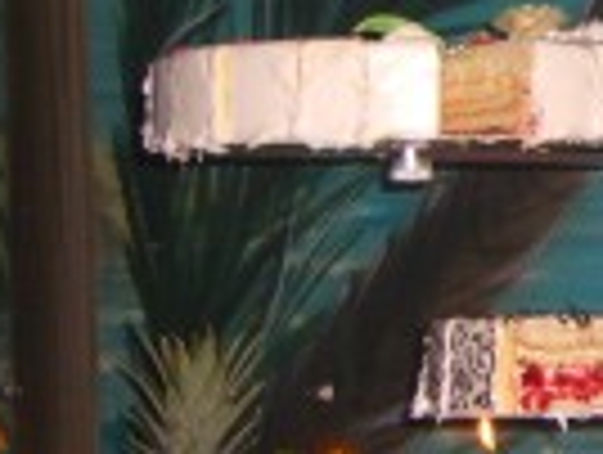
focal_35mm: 170
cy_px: 175
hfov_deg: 11.2
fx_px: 2967
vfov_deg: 8.8
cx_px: 891
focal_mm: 7.9
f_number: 2.8
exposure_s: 1/60
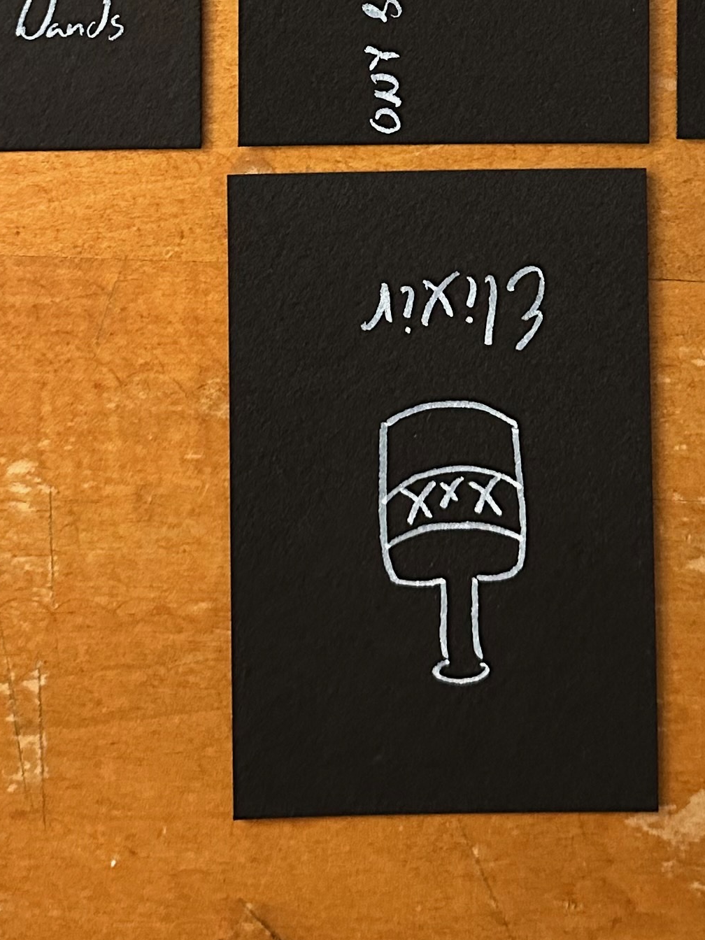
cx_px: 490
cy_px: -45
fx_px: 1955
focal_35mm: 72
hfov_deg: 20.3
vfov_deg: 25.4
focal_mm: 6.86
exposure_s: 1/40
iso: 640
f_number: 1.78
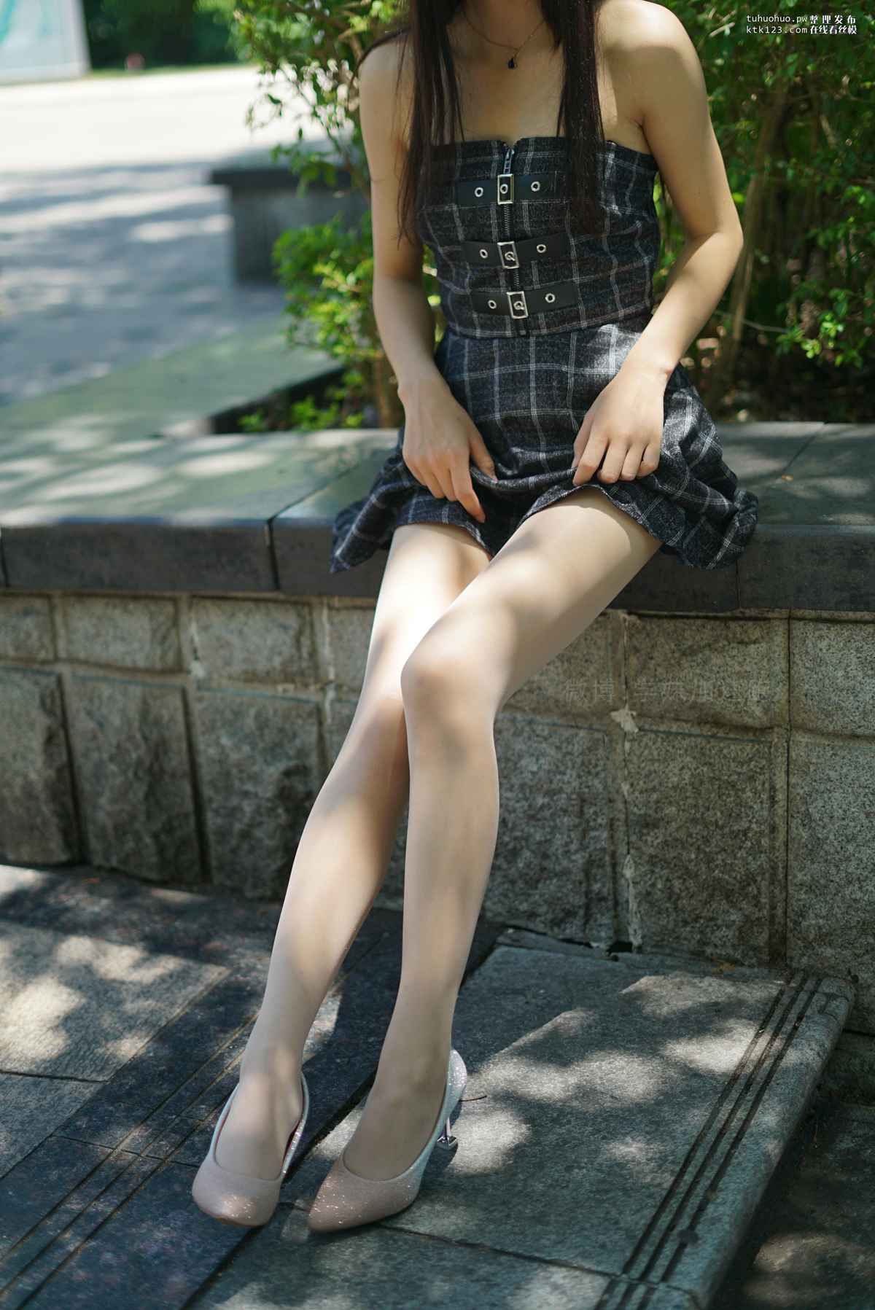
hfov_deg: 27.0
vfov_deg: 39.6
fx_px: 1821
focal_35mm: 50
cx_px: 438
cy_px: 655
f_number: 1.8
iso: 160
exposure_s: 1/1250
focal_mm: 50
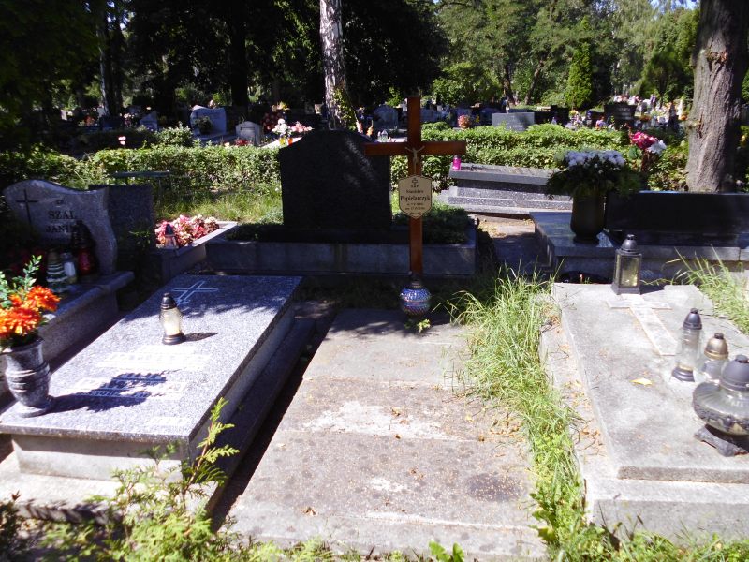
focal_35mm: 28
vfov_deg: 49.7
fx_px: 606
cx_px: 374
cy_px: 281
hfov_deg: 63.4
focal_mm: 5
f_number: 3.2
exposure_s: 1/500
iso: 100
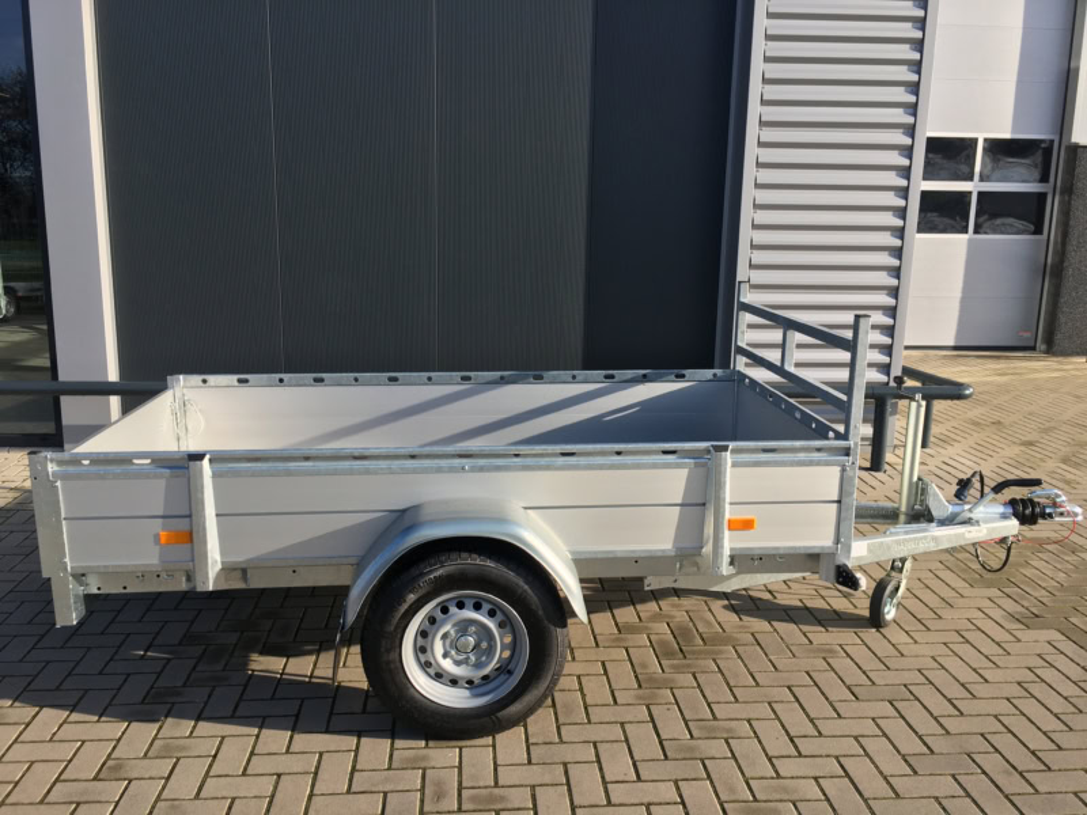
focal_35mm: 29
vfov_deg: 48.2
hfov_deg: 61.7
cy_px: 408
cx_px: 544
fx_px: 911
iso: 25
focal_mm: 4.2
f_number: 2.2
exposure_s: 1/761
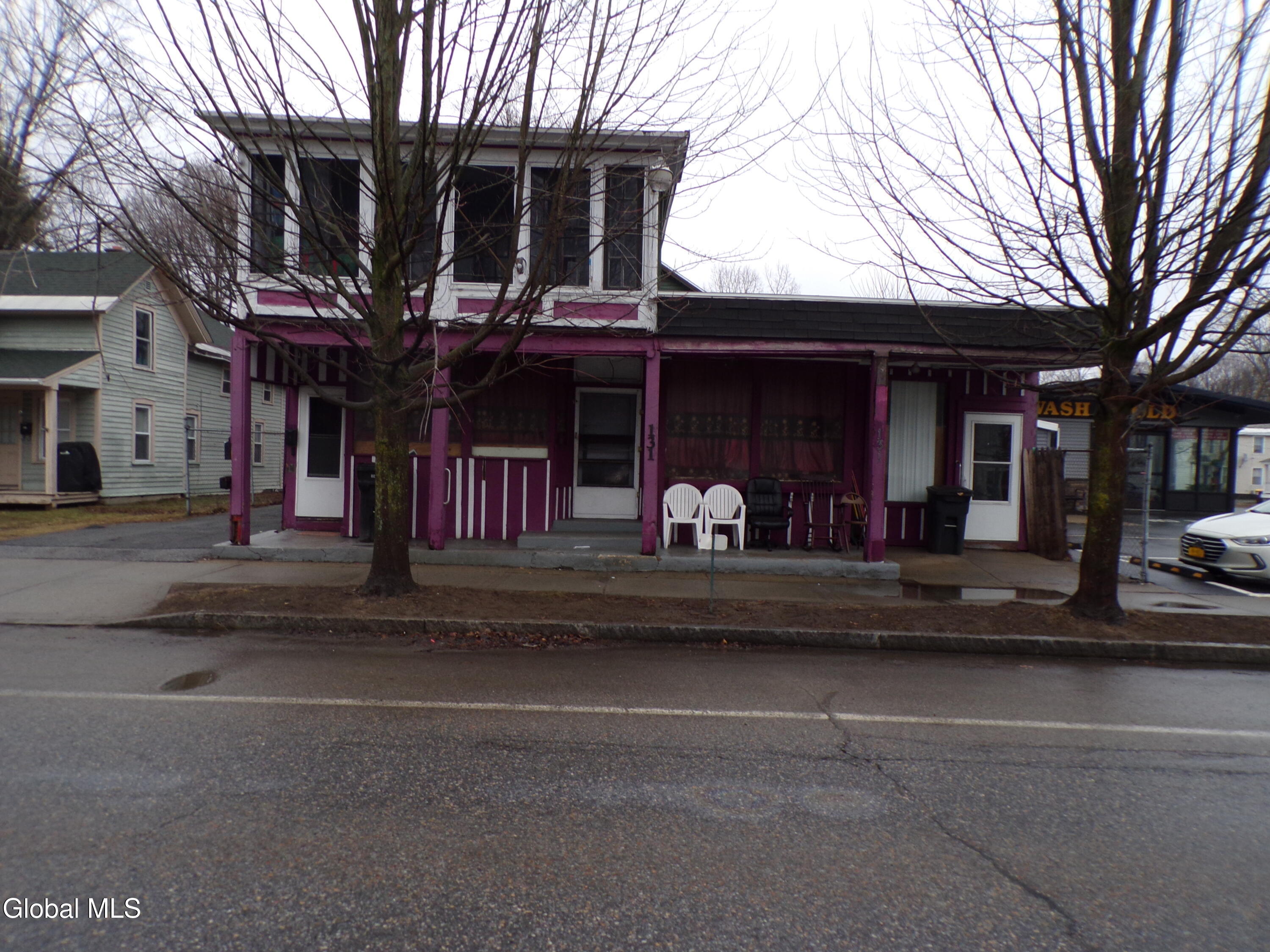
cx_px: 635
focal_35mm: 24
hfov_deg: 71.6
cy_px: 476
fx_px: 881
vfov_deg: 56.8
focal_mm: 4.3
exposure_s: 1/125
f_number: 4.3
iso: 80
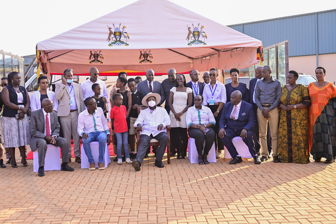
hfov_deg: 44.5
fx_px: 411
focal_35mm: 44
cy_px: 112
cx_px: 168
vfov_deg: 30.5
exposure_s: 1/2500
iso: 1000
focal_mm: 44
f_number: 2.8
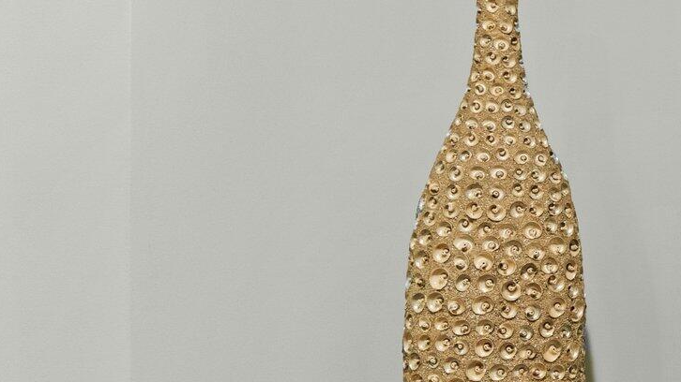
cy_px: 190
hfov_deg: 26.1
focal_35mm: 68
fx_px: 1228
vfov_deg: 17.7
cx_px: 905
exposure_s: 1/10
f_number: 2.8
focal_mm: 23
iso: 500
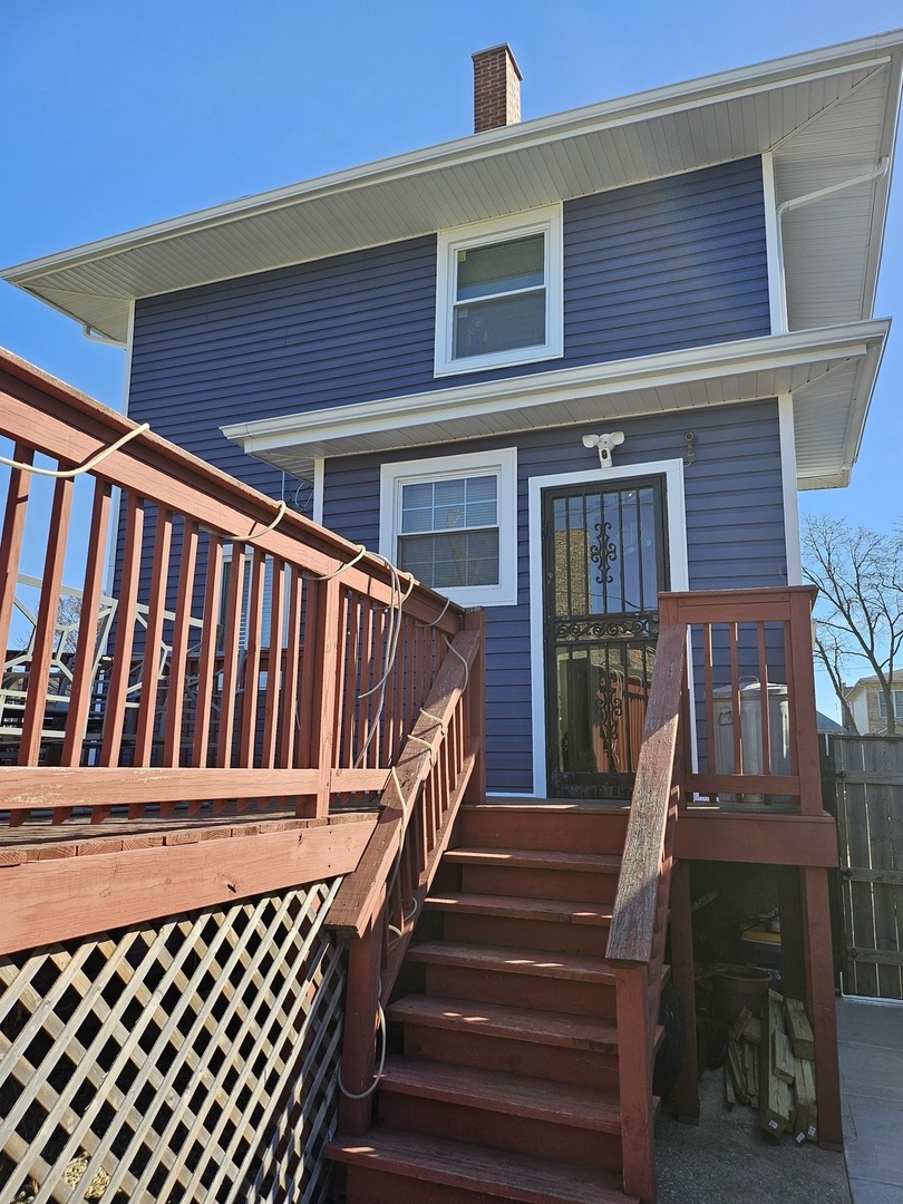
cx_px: 452
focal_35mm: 24
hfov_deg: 56.8
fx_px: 835
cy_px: 602
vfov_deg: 71.6
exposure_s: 1/1437
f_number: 1.8
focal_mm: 5
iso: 50
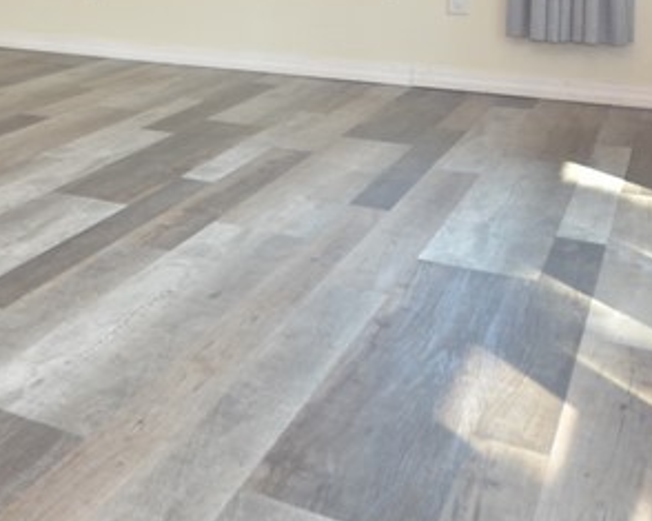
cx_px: -79
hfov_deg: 31.6
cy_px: -116
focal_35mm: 52
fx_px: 1003
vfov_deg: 25.8
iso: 320
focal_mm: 10
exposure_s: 1/60
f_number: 4
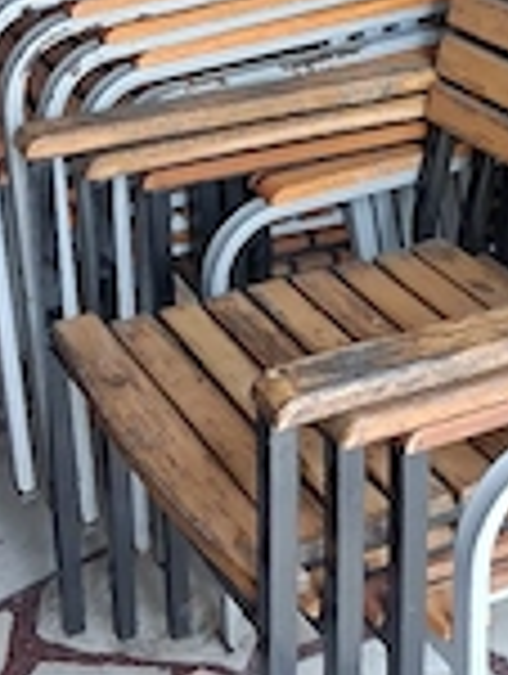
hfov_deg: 20.5
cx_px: 193
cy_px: 45
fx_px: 1405
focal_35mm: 72
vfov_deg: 26.0
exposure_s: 1/33
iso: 640
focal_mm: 4
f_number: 1.8
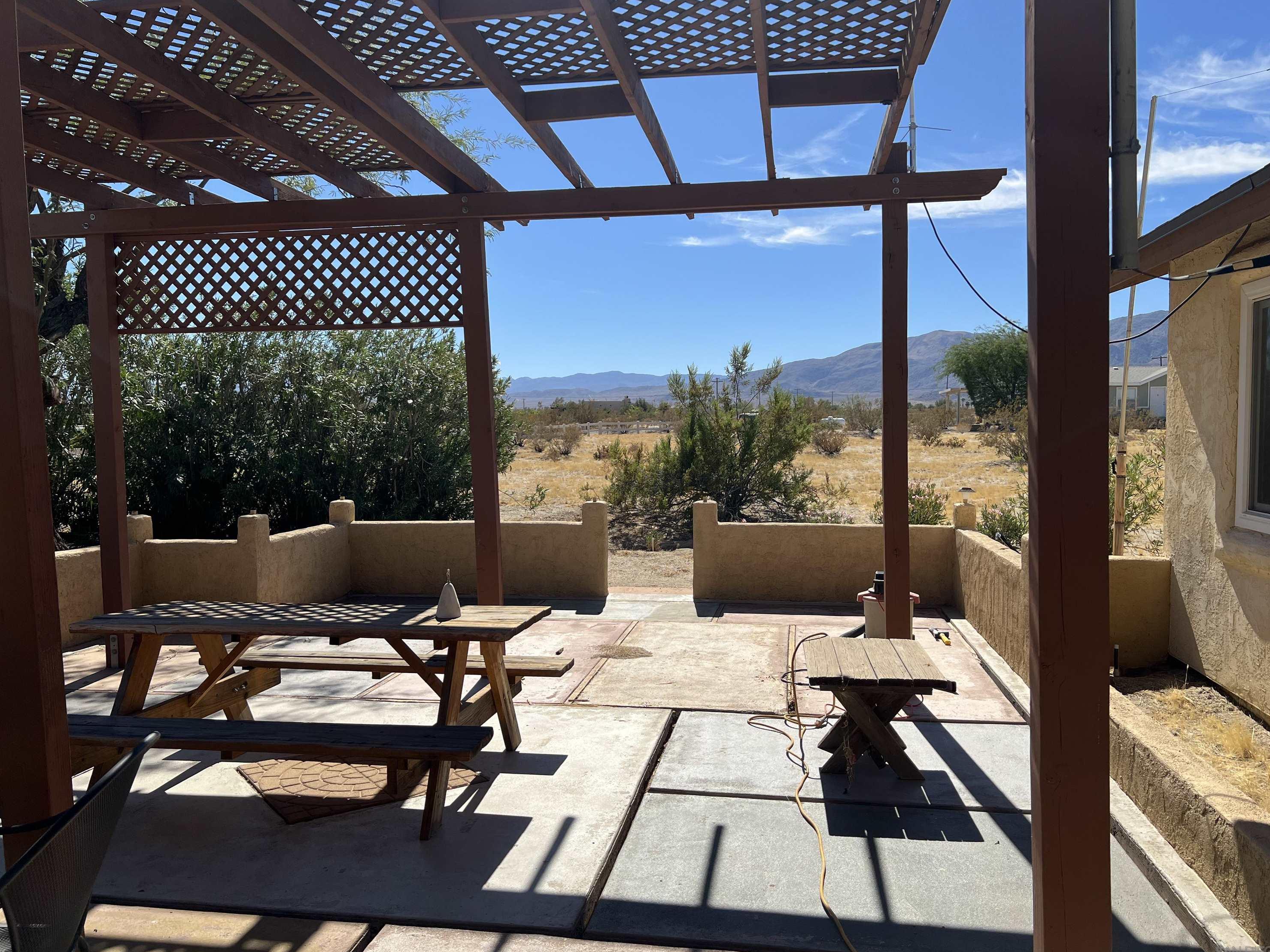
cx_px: 659
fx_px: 991
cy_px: 466
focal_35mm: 27
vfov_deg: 51.4
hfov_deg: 65.3
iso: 50
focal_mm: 5.7
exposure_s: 1/6579
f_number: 1.5
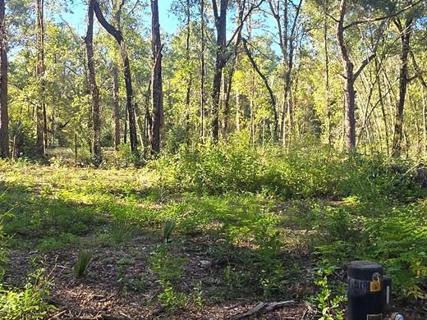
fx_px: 493
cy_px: 131
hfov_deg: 46.7
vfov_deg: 35.9
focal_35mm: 40
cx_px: 191
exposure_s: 1/255
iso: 50
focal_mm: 2.2
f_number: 2.2
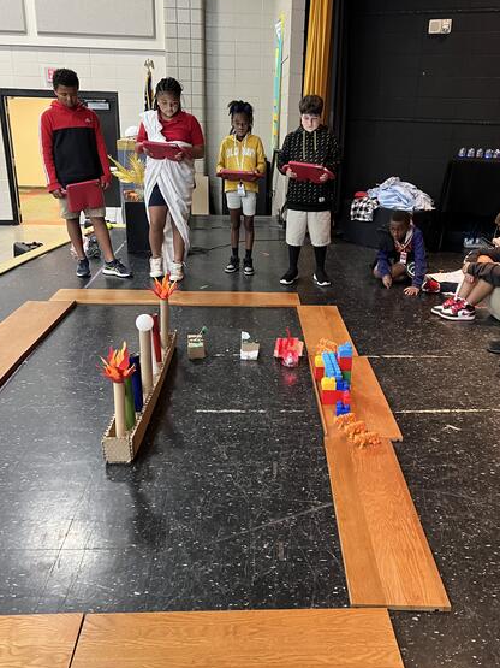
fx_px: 578
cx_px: 269
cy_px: 308
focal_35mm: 30
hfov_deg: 46.7
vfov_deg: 59.9
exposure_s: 1/40
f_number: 1.5
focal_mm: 5.7
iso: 400
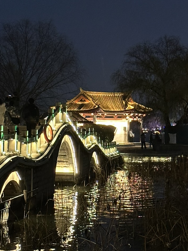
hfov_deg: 14.2
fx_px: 753
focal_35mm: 104
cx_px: 96
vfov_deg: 18.9
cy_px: 110
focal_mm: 6.86
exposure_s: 1/40
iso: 320
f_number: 1.78
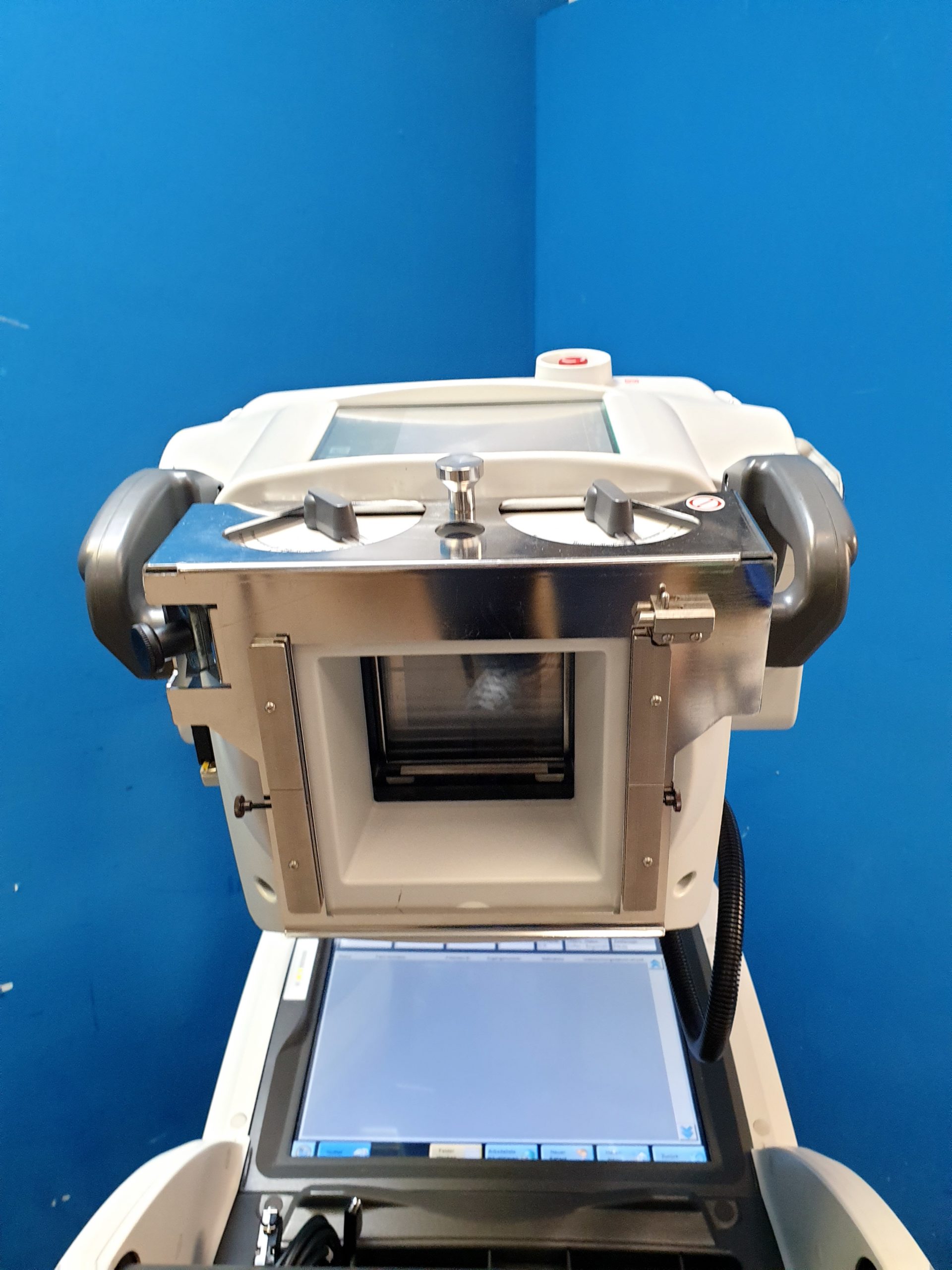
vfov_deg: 67.3
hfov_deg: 53.1
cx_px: 476
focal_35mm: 26
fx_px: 953
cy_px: 635
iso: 400
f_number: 2.4
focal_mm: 4.3
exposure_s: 1/50
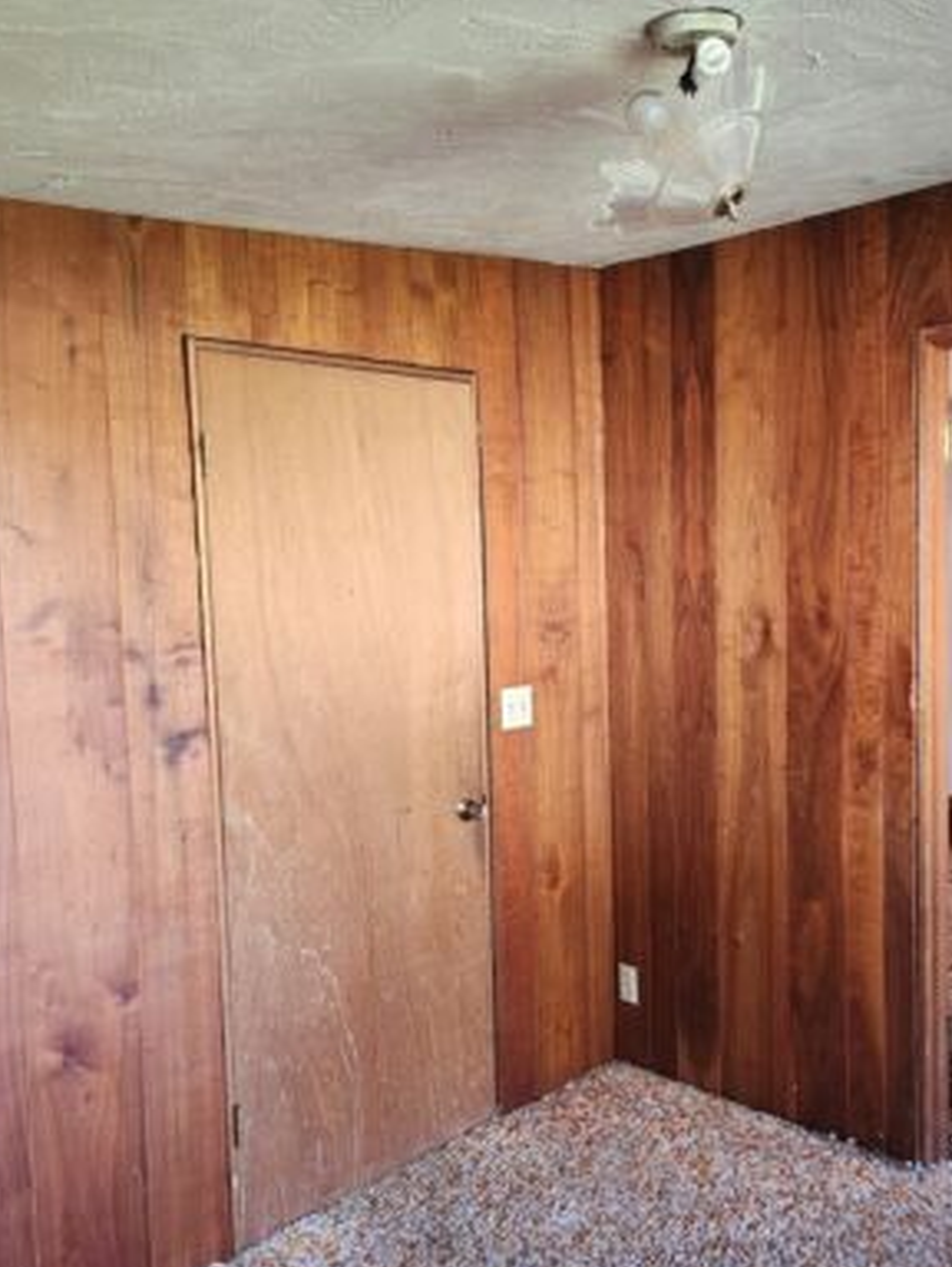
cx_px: 618
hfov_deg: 43.7
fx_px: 1171
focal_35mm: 32
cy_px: 667
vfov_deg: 56.7
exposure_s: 1/120
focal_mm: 5.4
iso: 640
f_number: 1.8
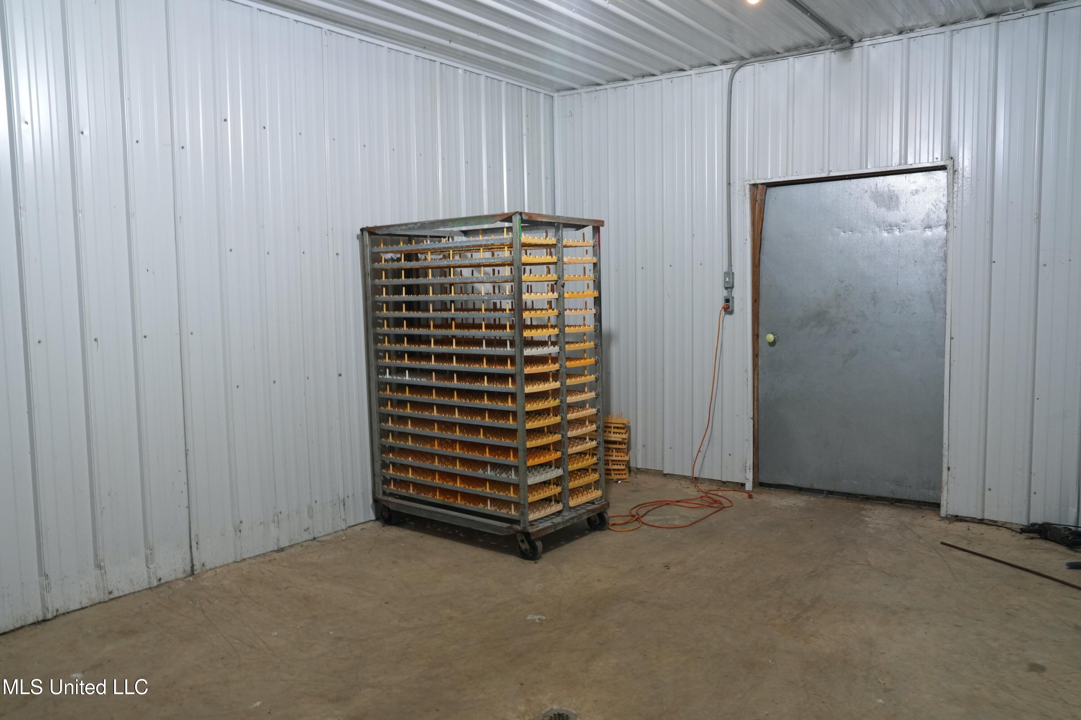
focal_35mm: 26
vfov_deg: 49.6
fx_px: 781
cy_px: 360
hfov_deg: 69.4
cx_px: 540
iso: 2000
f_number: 8
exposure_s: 1/20
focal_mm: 26
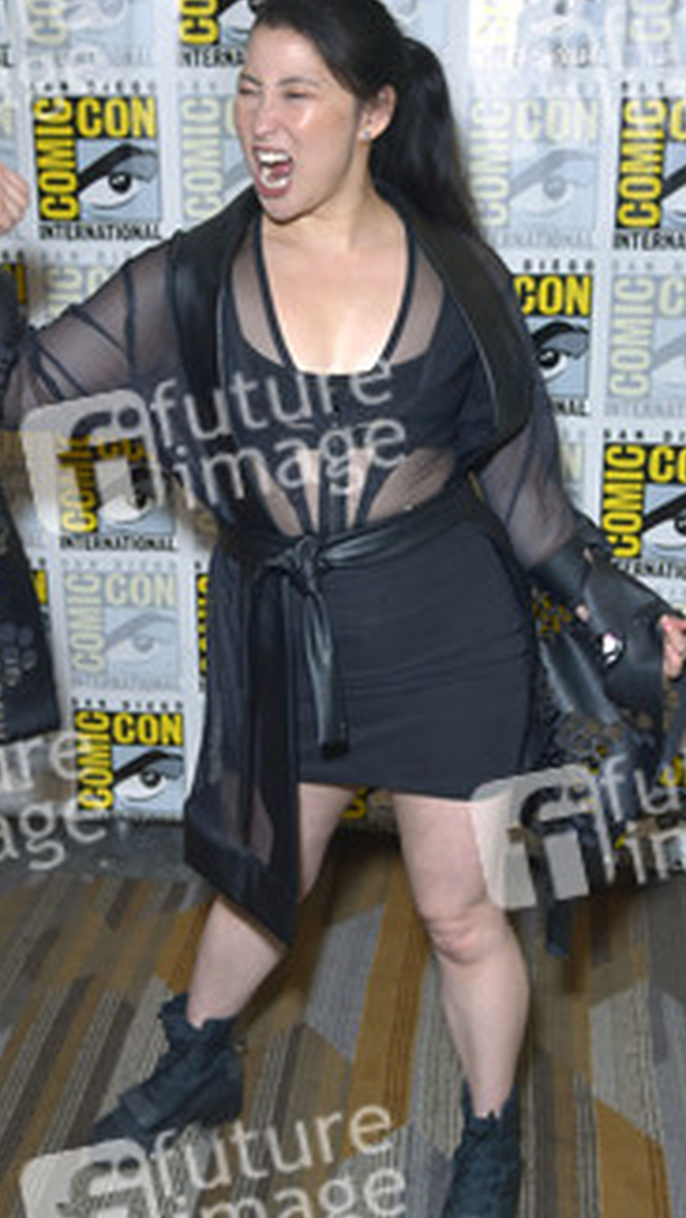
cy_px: 633
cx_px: 324
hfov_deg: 24.4
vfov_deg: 42.1
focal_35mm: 49
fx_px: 1583
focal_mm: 38
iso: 800
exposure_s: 1/250
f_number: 6.3
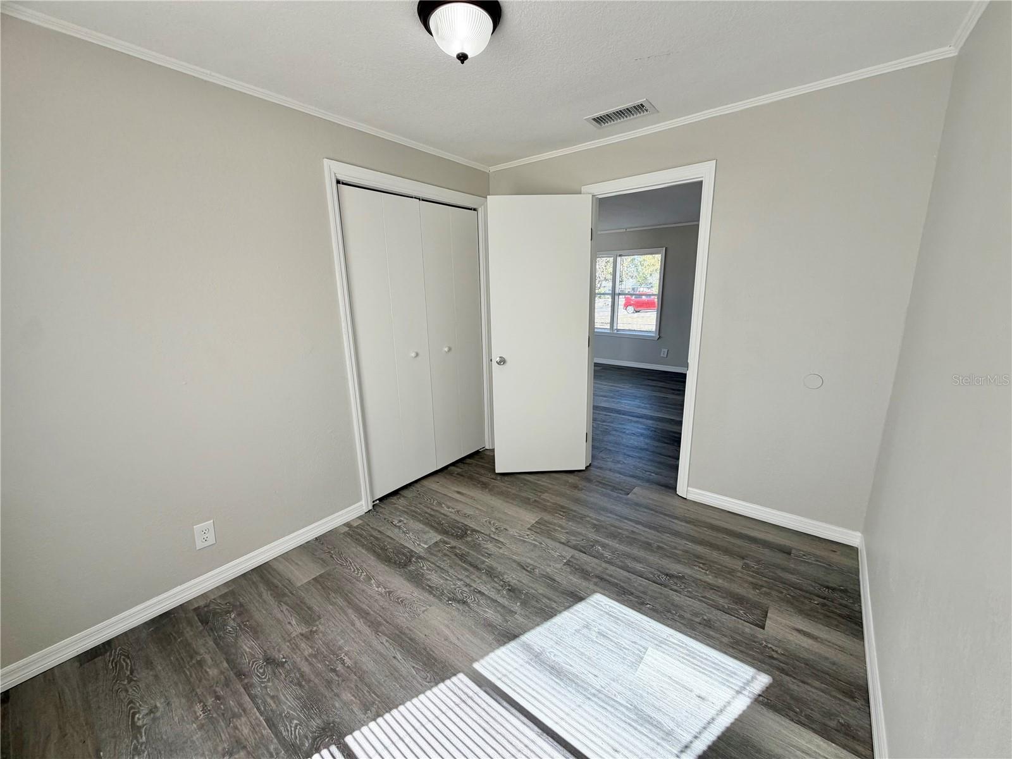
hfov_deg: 102.1
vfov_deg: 85.7
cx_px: 506
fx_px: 409
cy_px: 380
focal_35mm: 14
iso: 32
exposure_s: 1/120
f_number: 2.2
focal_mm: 2.22
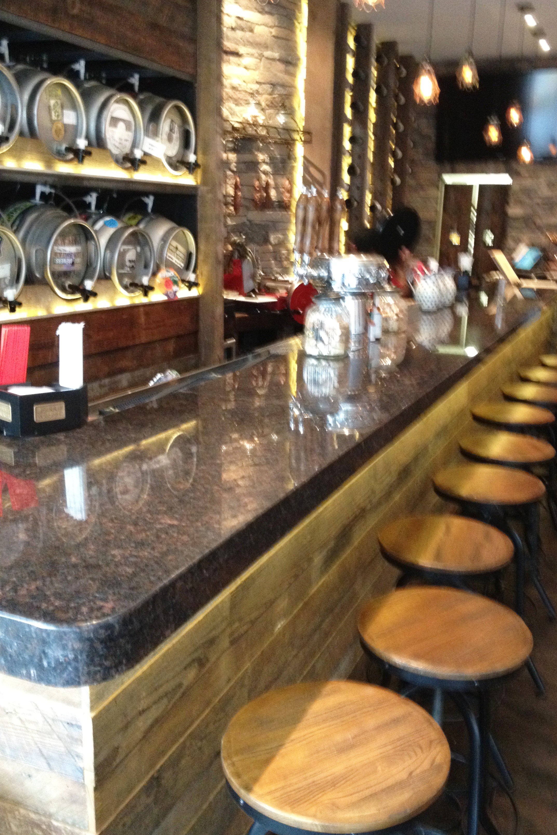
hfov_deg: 35.9
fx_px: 859
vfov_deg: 51.9
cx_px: 318
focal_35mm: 37
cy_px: 416
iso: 400
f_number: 2.4
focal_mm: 4.28
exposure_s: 1/15
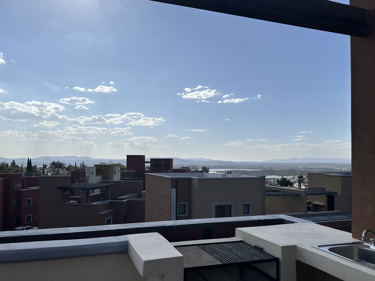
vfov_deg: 49.6
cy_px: 157
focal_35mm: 28
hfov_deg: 63.4
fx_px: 303
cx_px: 182
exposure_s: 1/12048
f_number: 1.78
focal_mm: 6.86
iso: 80
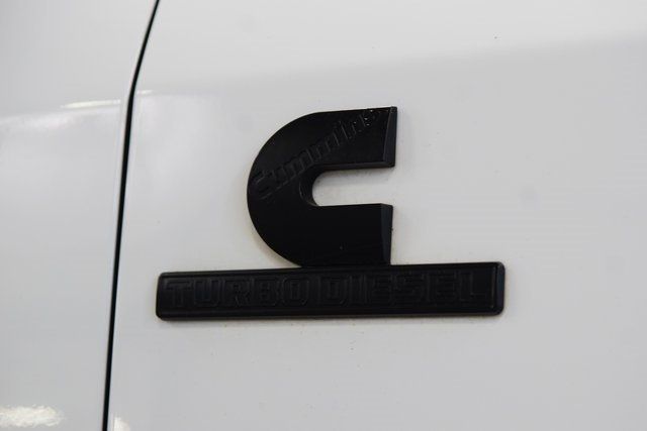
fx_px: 1887
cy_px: 216
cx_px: 324
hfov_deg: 19.5
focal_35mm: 105
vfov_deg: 13.0
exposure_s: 1/125
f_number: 5
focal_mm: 70
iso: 1600
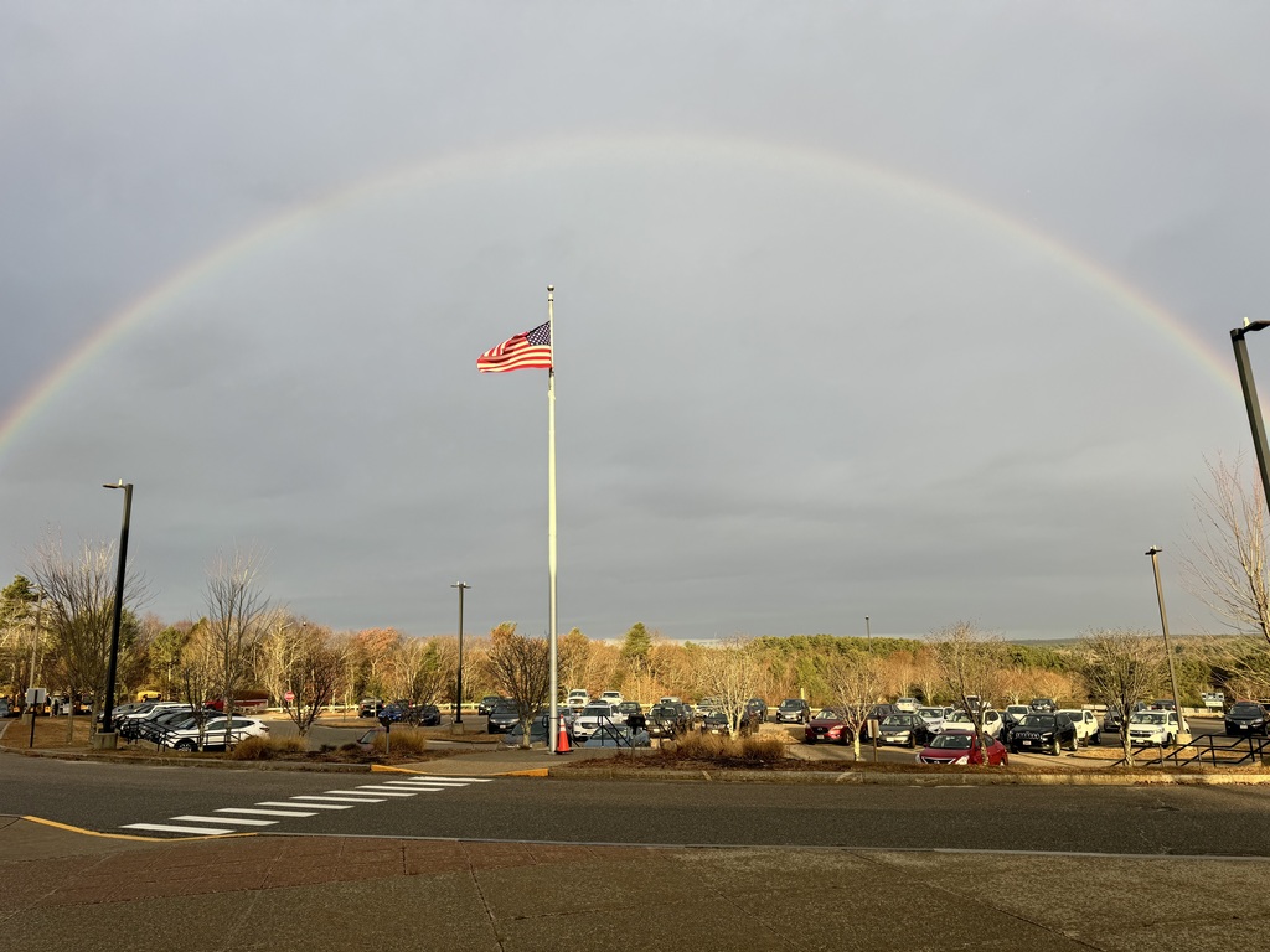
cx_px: 635
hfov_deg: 71.6
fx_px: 881
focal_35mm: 24
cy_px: 476
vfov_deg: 56.8
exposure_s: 1/671
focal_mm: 6.76
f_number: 1.78
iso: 80
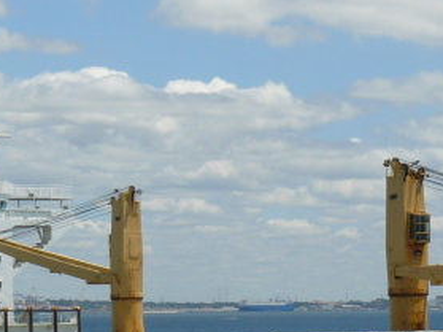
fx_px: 2239
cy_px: 321
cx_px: 383
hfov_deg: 11.2
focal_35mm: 175
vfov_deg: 8.4
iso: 100
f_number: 7.1
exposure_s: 1/500
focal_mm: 10.2
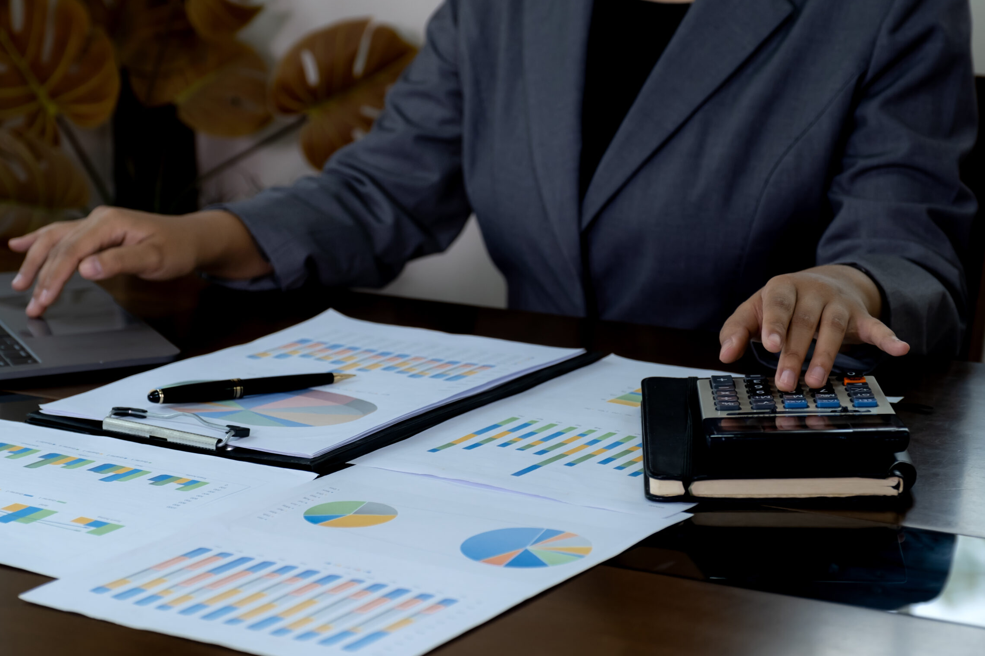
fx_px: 2544
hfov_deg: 21.9
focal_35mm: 93
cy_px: 341
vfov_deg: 14.7
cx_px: 466
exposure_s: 1/125
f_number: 4
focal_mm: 55
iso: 400
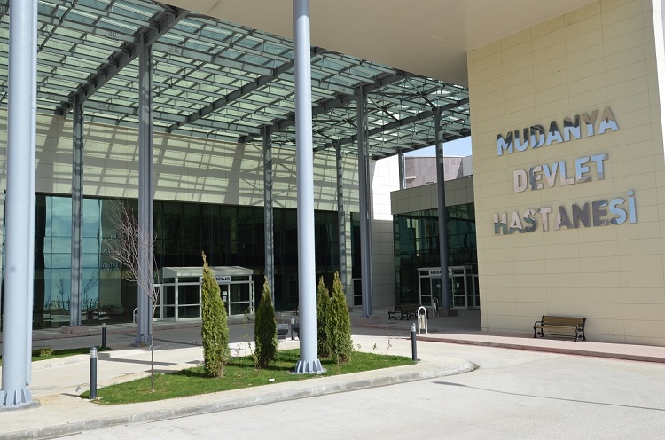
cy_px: 220
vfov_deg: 43.4
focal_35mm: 30
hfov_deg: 62.1
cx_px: 332
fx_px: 553
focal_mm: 20
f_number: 11
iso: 200
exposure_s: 1/250
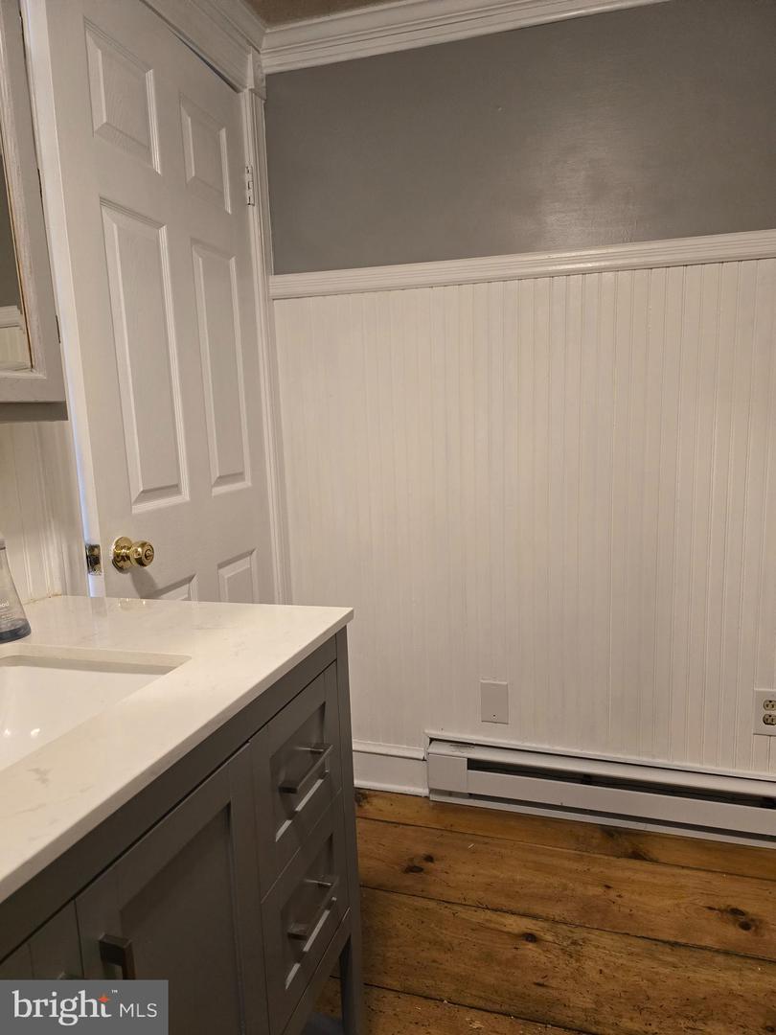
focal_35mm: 23
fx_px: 687
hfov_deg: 58.9
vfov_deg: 73.9
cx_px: 388
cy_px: 518
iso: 640
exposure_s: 1/120
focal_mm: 6.3
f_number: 1.7
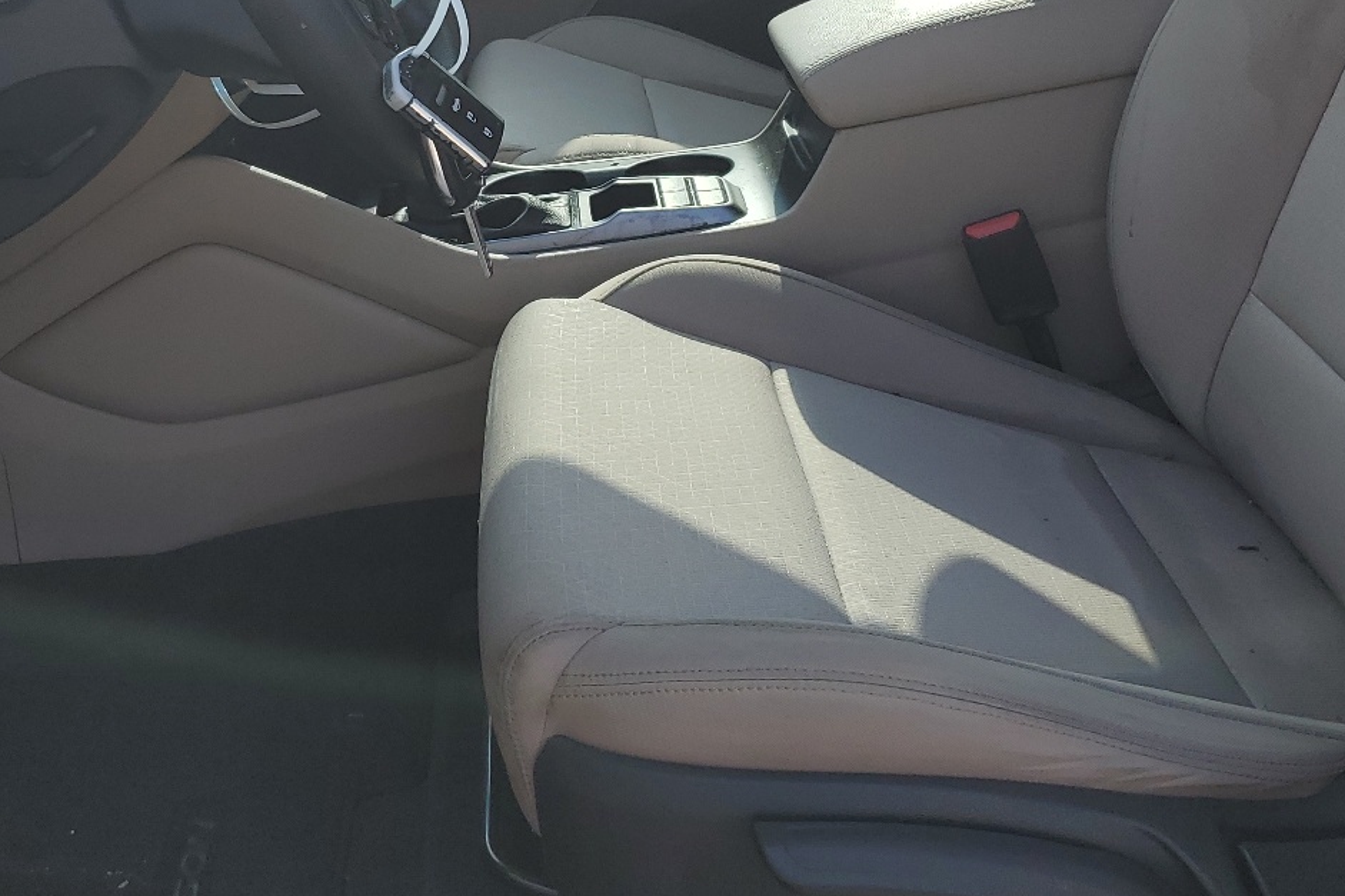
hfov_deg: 42.7
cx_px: 595
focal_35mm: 46
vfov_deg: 28.4
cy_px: 143
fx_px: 1718
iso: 50
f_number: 1.5
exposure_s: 1/1429
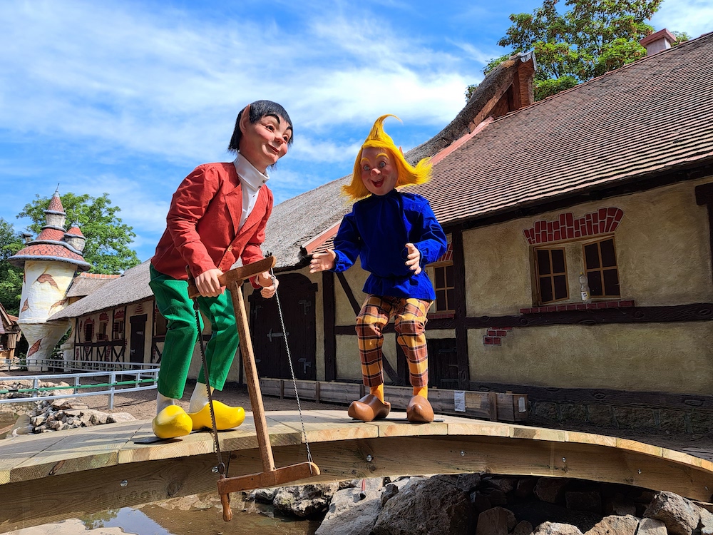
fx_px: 494
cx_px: 356
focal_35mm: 24
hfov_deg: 71.6
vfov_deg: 56.8
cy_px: 268
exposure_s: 1/568
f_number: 1.8
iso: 50
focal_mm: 5.23
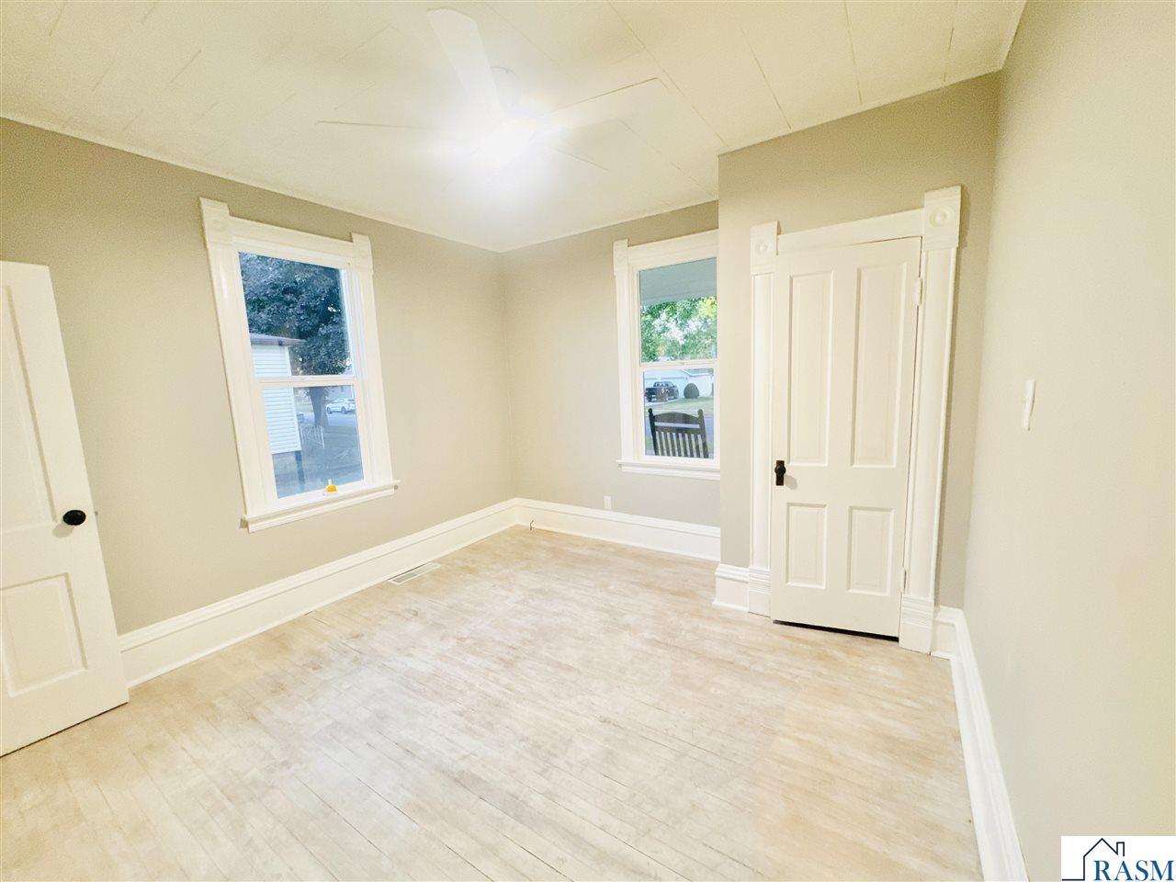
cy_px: 441
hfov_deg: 102.1
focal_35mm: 14
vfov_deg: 85.7
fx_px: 476
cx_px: 588
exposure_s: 1/60
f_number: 2.2
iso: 200
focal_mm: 2.22
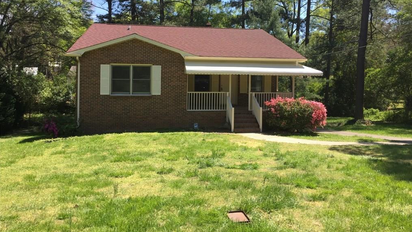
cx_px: 208
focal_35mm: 32
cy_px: 90
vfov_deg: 36.5
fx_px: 350
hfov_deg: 61.0
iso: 32
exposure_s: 1/824
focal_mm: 4.15
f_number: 2.2
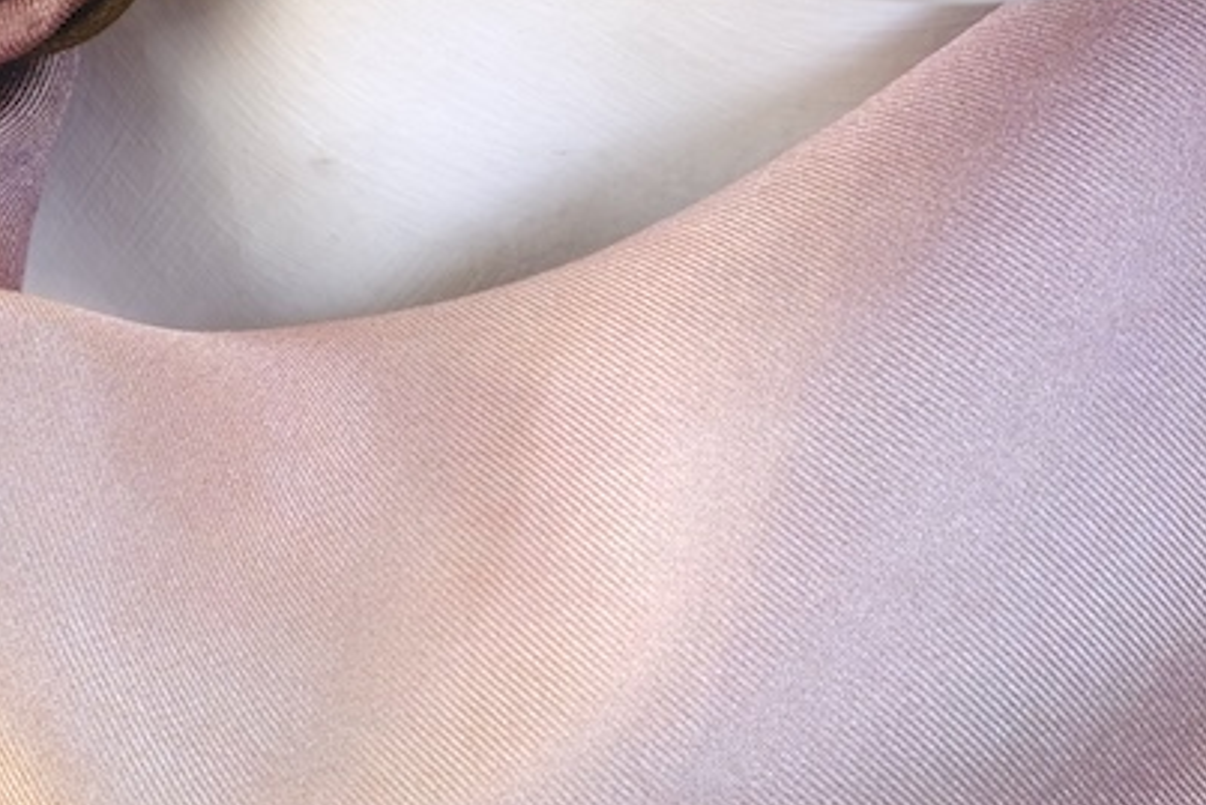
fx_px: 7573
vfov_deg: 6.1
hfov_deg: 9.1
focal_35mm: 226
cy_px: 824
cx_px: 691
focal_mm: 46.6
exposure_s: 1/1.3
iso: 400
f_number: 20
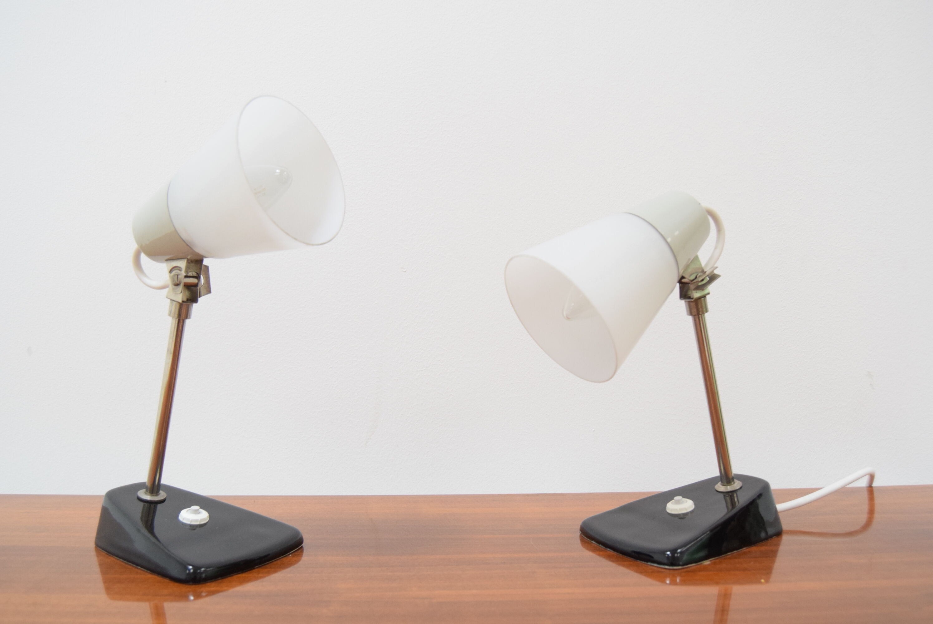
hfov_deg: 55.1
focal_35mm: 34
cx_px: 466
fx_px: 895
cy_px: 312
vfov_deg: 38.4
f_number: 5
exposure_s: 1/100
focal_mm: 23
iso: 1600
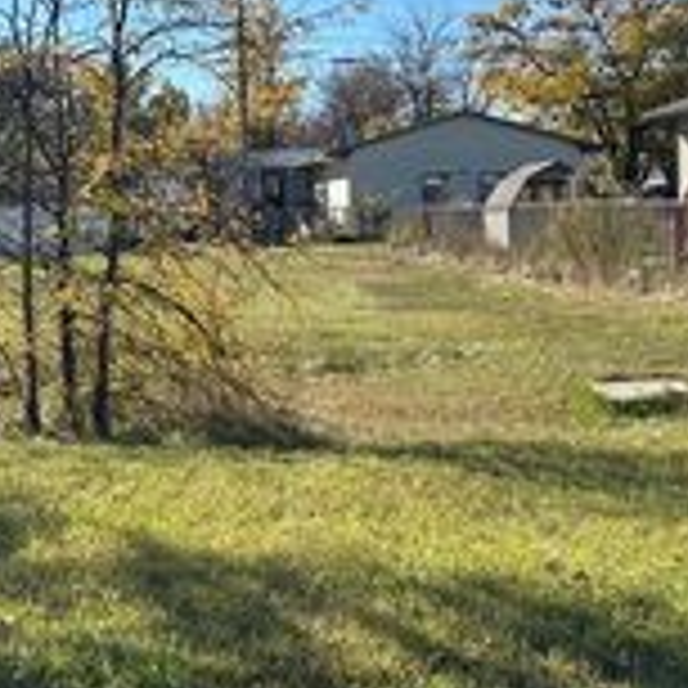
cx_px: -31
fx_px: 1686
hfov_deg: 22.0
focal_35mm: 75
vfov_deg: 23.0
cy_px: 281
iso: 50
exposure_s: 1/3077
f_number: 1.5
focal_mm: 5.7
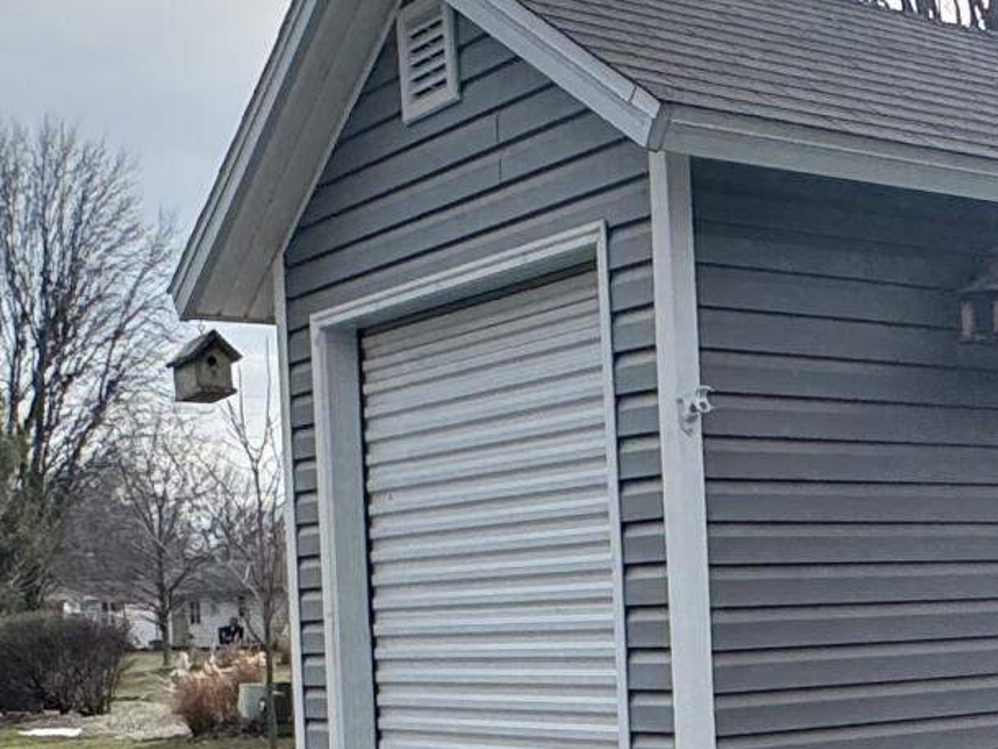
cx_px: 964
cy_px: 677
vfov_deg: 20.9
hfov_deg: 26.8
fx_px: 1990
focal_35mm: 69
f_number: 2.2
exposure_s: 1/1236
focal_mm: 2.22
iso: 40
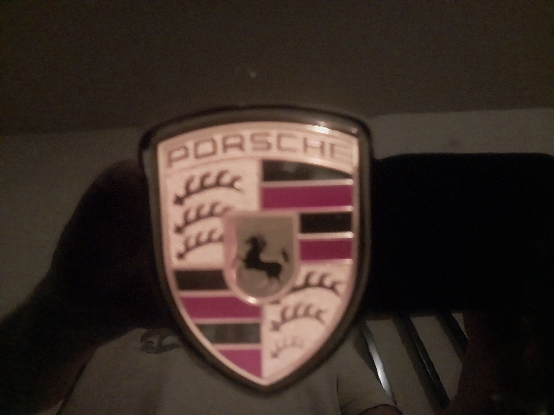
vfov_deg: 53.1
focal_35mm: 26
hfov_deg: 67.3
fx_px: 416
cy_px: 208
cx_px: 277
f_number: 1.8
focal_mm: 4
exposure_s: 1/10
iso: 2000
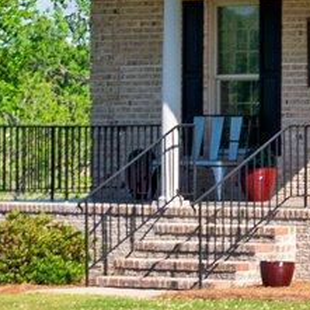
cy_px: -54
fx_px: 2796
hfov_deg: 5.9
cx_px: 912
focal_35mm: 276
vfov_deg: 6.3
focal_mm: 35
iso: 100
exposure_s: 1/200
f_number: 8
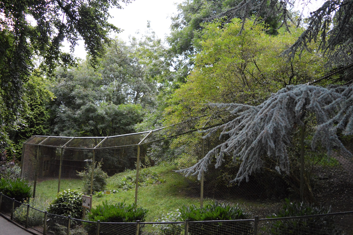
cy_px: 118
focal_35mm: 27
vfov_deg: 47.9
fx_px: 265
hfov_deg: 67.4
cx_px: 176
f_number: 3.5
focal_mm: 18
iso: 3200
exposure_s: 1/4000
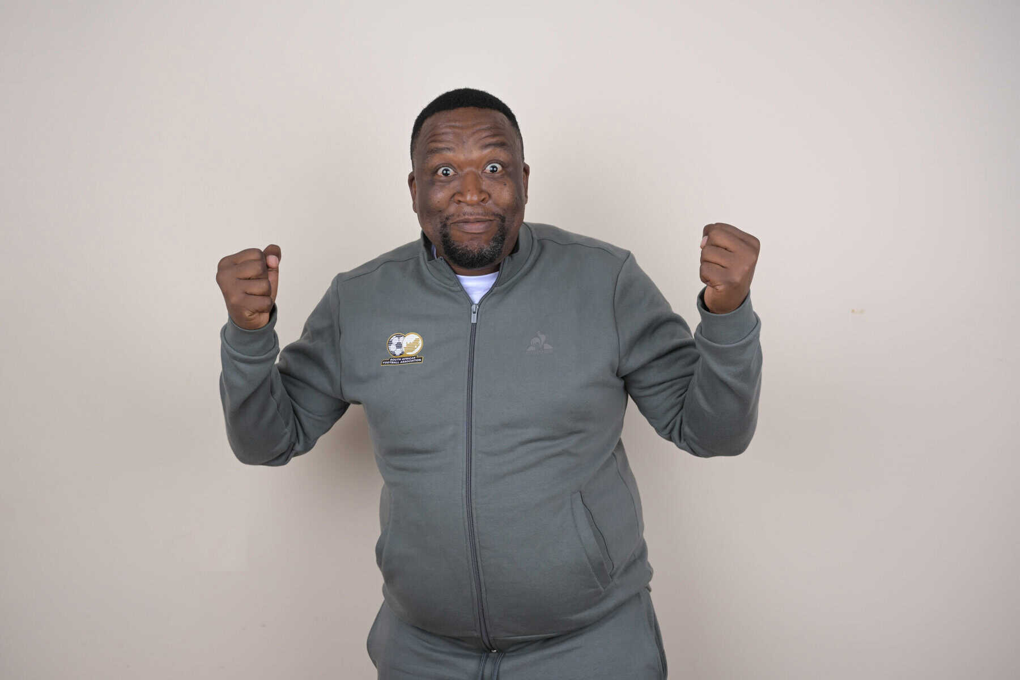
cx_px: 510
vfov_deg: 29.2
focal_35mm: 46
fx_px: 1303
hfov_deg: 42.7
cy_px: 340
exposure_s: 1/160
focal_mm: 46
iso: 320
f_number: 6.3
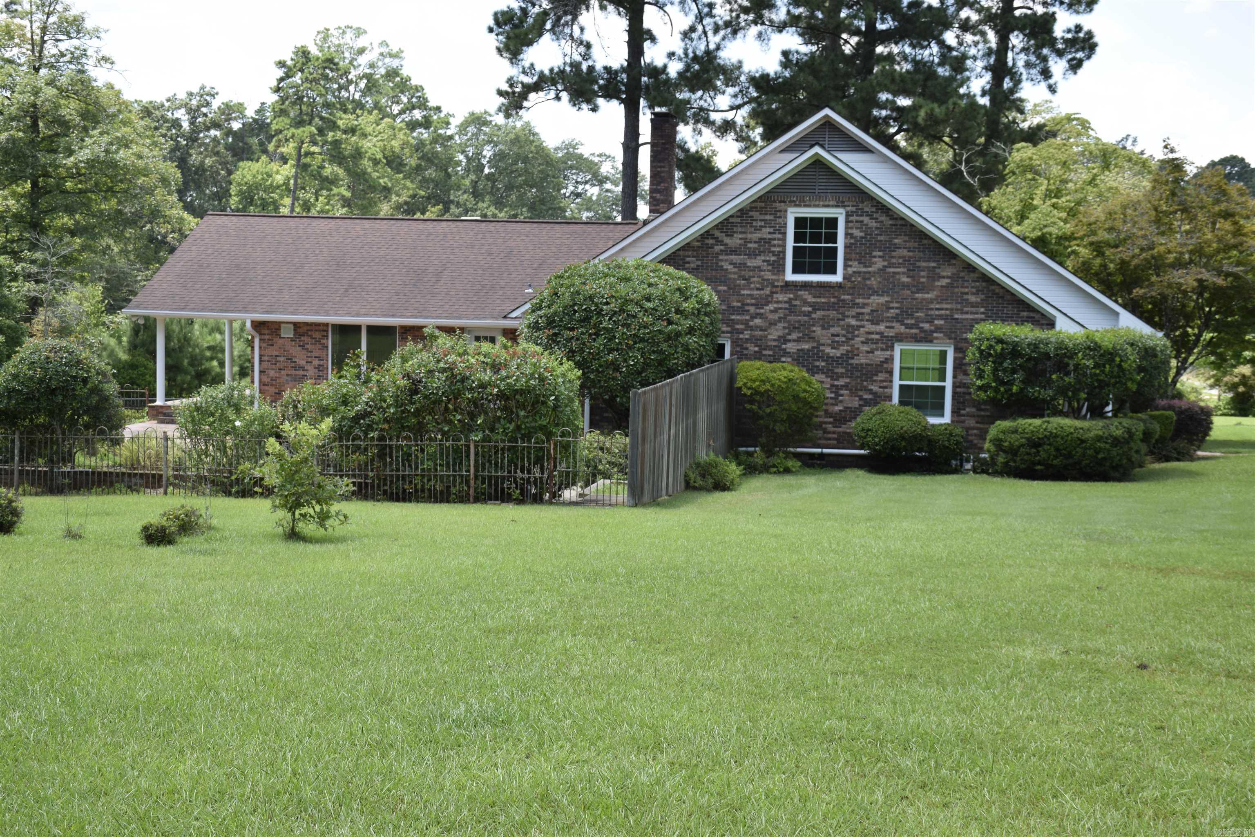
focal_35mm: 45
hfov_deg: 43.6
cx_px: 628
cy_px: 418
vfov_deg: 29.9
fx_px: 1569
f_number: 8
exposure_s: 1/250
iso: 250
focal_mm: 30
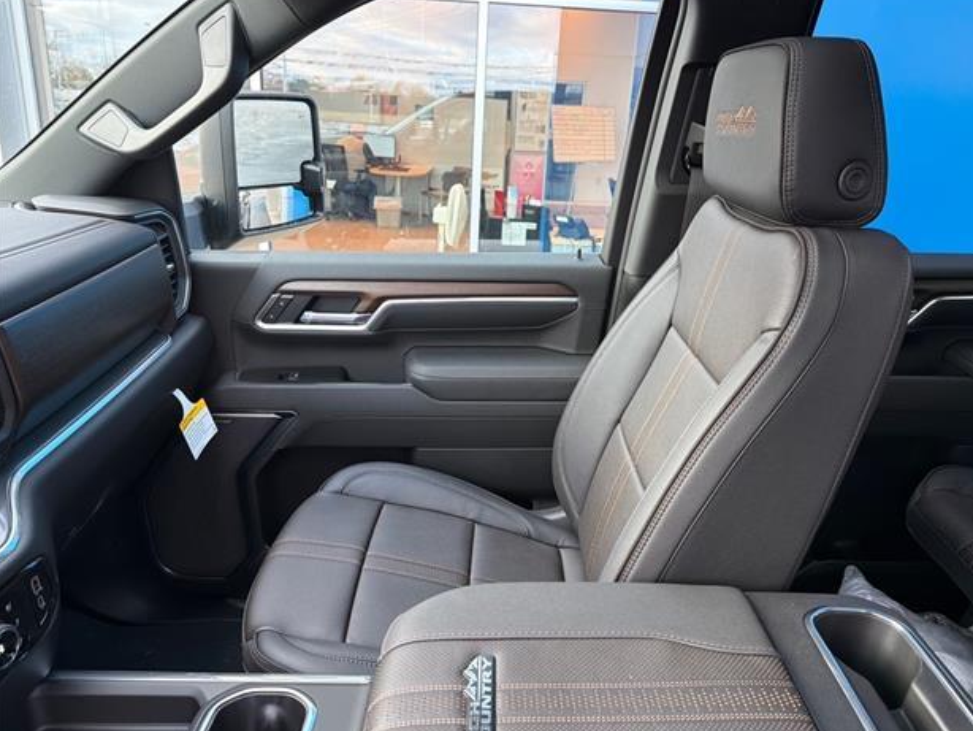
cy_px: 360
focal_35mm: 25
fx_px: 703
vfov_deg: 54.9
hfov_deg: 69.4
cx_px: 502
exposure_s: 1/100
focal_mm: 6.76
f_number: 1.78
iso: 250
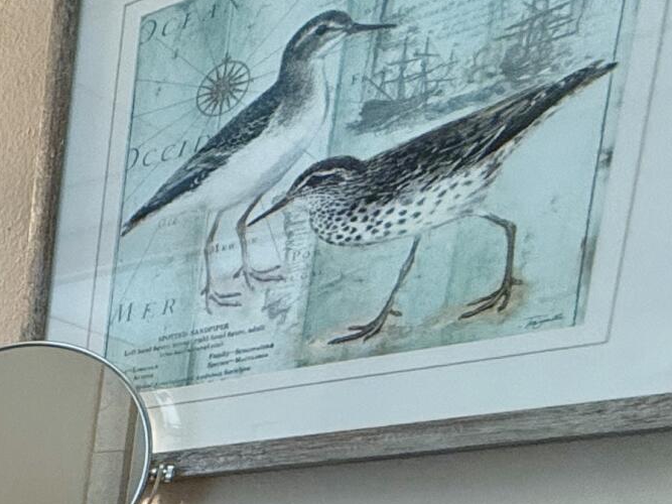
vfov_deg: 18.8
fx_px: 1223
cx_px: -637
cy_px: 869
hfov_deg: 19.4
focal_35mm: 63
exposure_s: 1/120
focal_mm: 2.22
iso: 200
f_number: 2.2
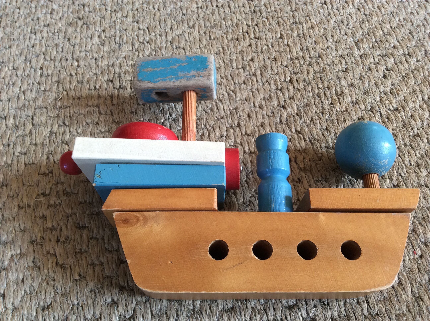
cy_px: 160
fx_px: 397
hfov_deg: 56.9
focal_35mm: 32
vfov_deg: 44.1
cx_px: 215
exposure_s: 1/25
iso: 80
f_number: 2.4
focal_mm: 3.3
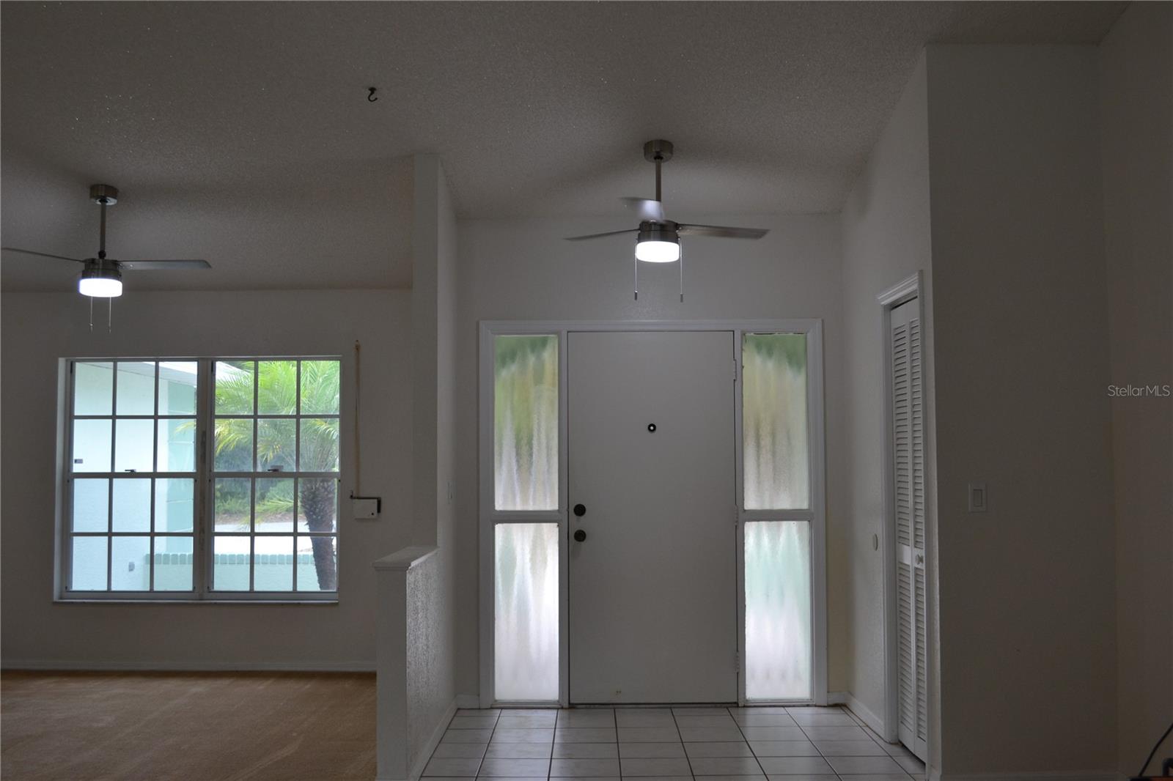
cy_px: 390
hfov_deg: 53.1
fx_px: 1173
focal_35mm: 36
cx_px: 586
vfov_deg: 36.9
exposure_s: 1/100
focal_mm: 24
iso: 400
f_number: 5
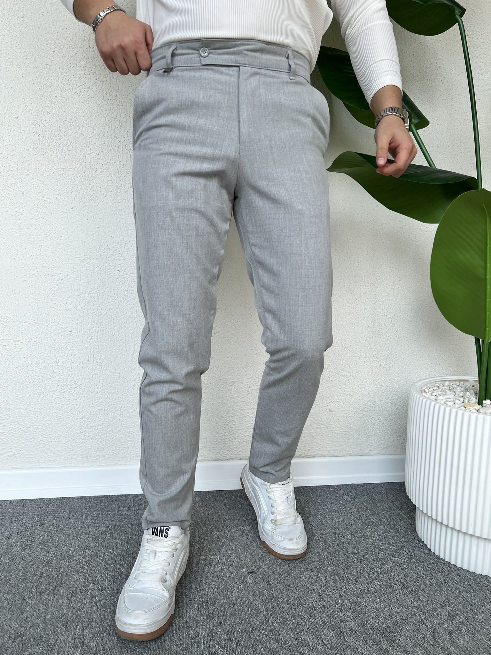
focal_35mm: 26
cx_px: 246
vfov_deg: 67.3
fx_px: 492
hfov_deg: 53.1
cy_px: 328
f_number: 1.5
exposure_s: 1/974
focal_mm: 5.7
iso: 50
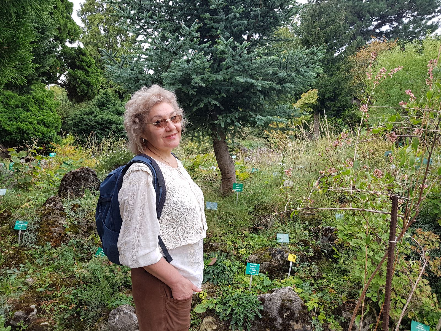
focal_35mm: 26
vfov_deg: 53.1
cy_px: 166
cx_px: 220
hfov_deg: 67.3
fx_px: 331
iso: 50
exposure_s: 1/424
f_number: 1.7
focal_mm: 4.2
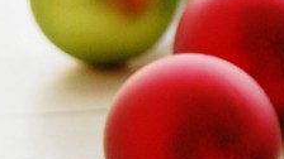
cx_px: 538
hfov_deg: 6.3
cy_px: 232
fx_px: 2530
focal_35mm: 336
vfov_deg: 3.6
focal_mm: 48
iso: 800
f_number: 5.6
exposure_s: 1/30
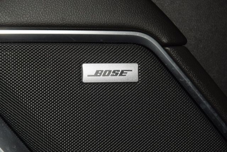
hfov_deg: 19.5
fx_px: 662
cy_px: 76
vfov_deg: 13.0
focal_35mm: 105
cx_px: 114
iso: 100
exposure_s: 1/125
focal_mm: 70
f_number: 8
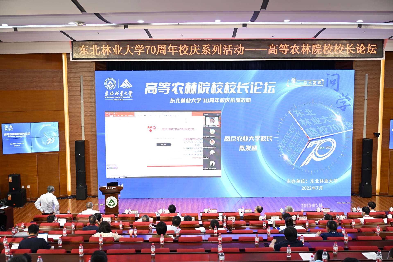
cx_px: 196
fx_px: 448
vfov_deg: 32.6
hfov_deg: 47.4
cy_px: 131
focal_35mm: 41
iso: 500
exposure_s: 1/40
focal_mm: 41
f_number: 3.2
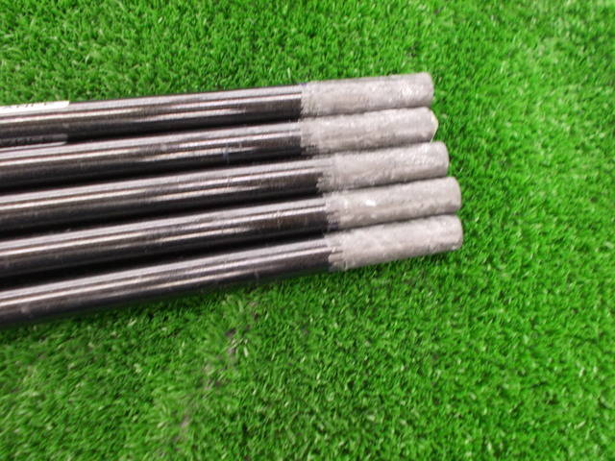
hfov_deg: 54.0
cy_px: 230
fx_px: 604
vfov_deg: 41.8
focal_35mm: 34
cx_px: 308
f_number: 3.6
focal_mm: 6
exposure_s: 1/10
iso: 200
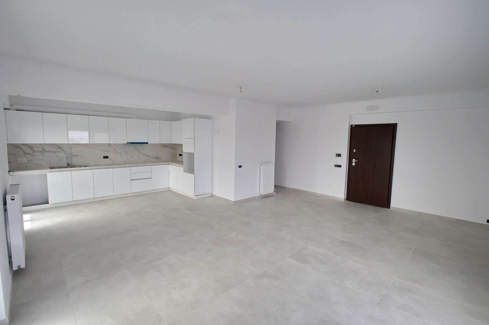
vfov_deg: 70.3
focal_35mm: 17
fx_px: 231
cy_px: 162
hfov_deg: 93.3
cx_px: 244
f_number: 9
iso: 800
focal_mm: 17
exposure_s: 1/200
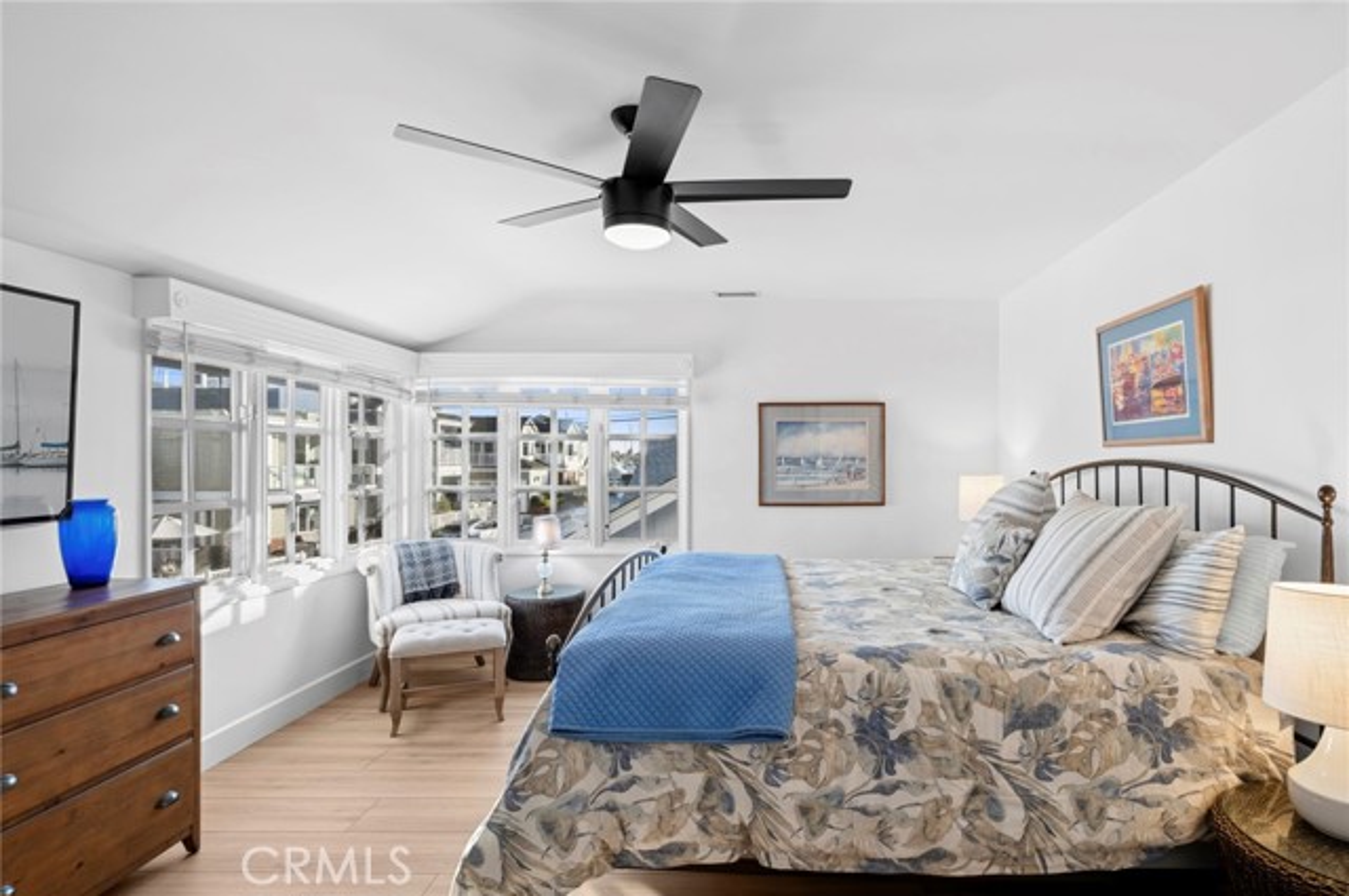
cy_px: 448
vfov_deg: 73.6
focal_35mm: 16
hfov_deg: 96.8
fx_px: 599
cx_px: 674
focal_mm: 16
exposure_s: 1/10
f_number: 8
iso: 200
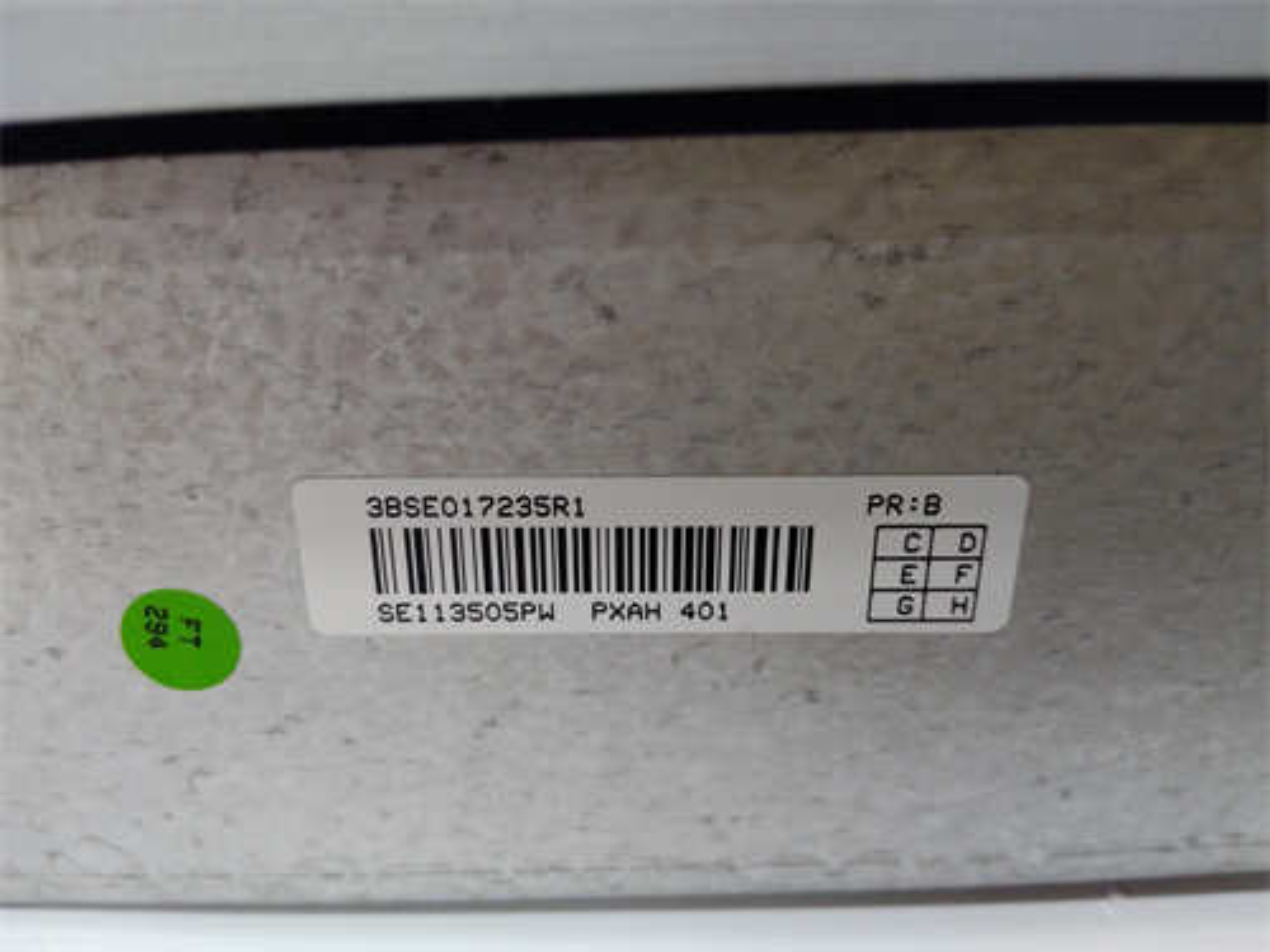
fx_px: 991
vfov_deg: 51.4
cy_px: 476
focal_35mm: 27
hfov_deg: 65.3
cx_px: 635
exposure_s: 1/33
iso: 246
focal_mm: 3.79
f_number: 2
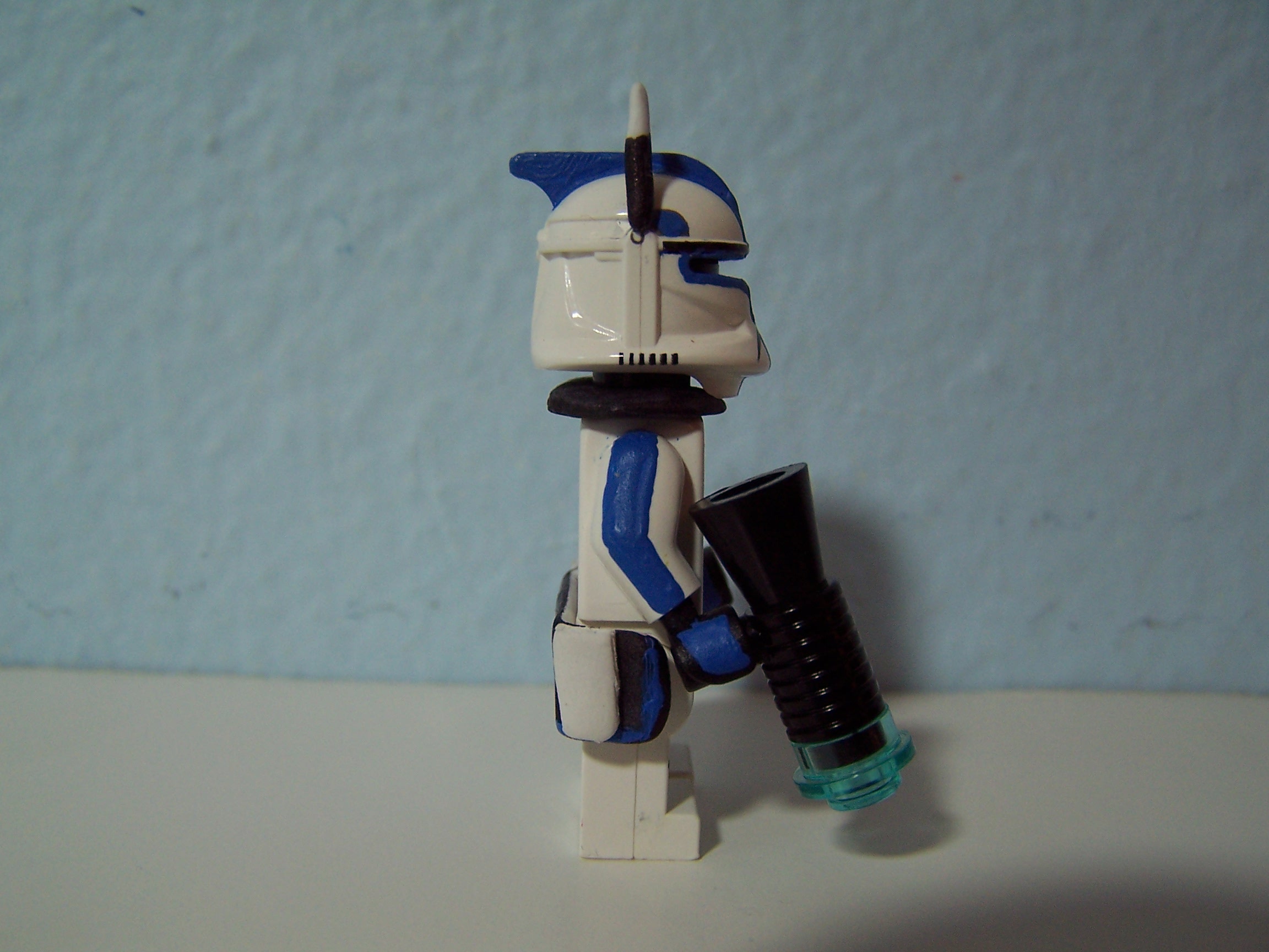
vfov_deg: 37.7
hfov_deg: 49.0
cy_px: 476
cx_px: 634
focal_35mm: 38
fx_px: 1393
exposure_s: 1/30
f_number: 2.8
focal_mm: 6.3
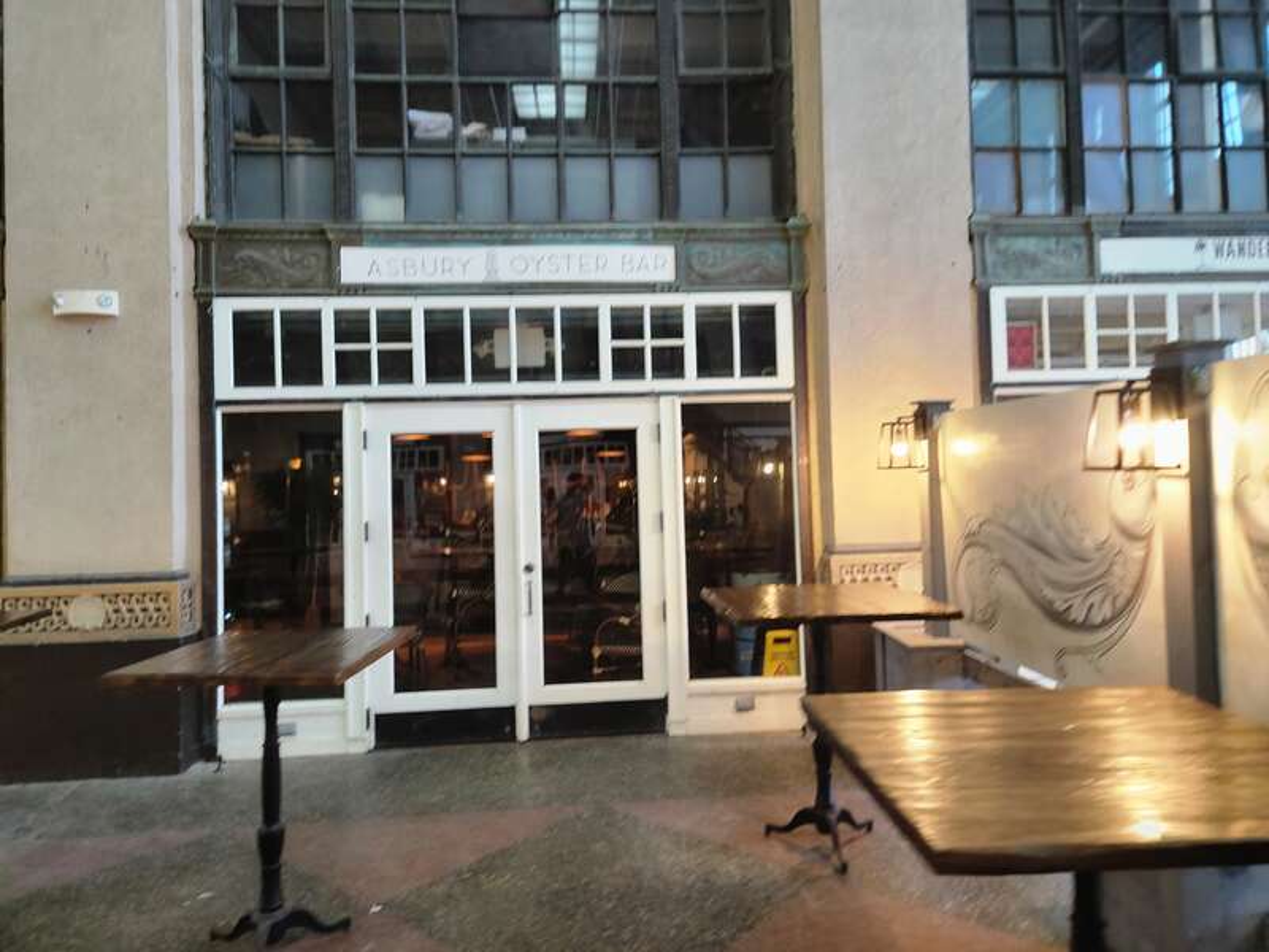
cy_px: 476
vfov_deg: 58.9
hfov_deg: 73.9
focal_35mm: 23
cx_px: 634
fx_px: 843
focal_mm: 5.4
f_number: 1.8
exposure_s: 1/60
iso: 320
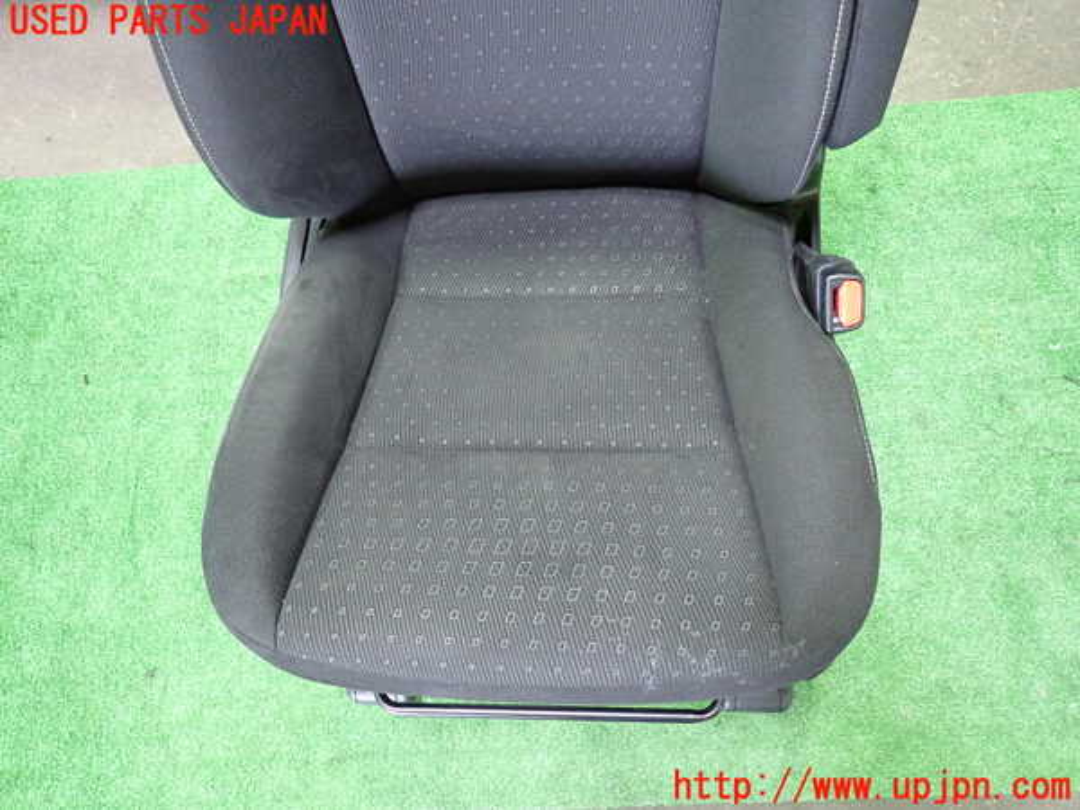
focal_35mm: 25
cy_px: 405
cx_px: 540
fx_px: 780
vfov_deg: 54.9
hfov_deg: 69.4
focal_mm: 4.5
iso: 500
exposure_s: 1/30
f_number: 2
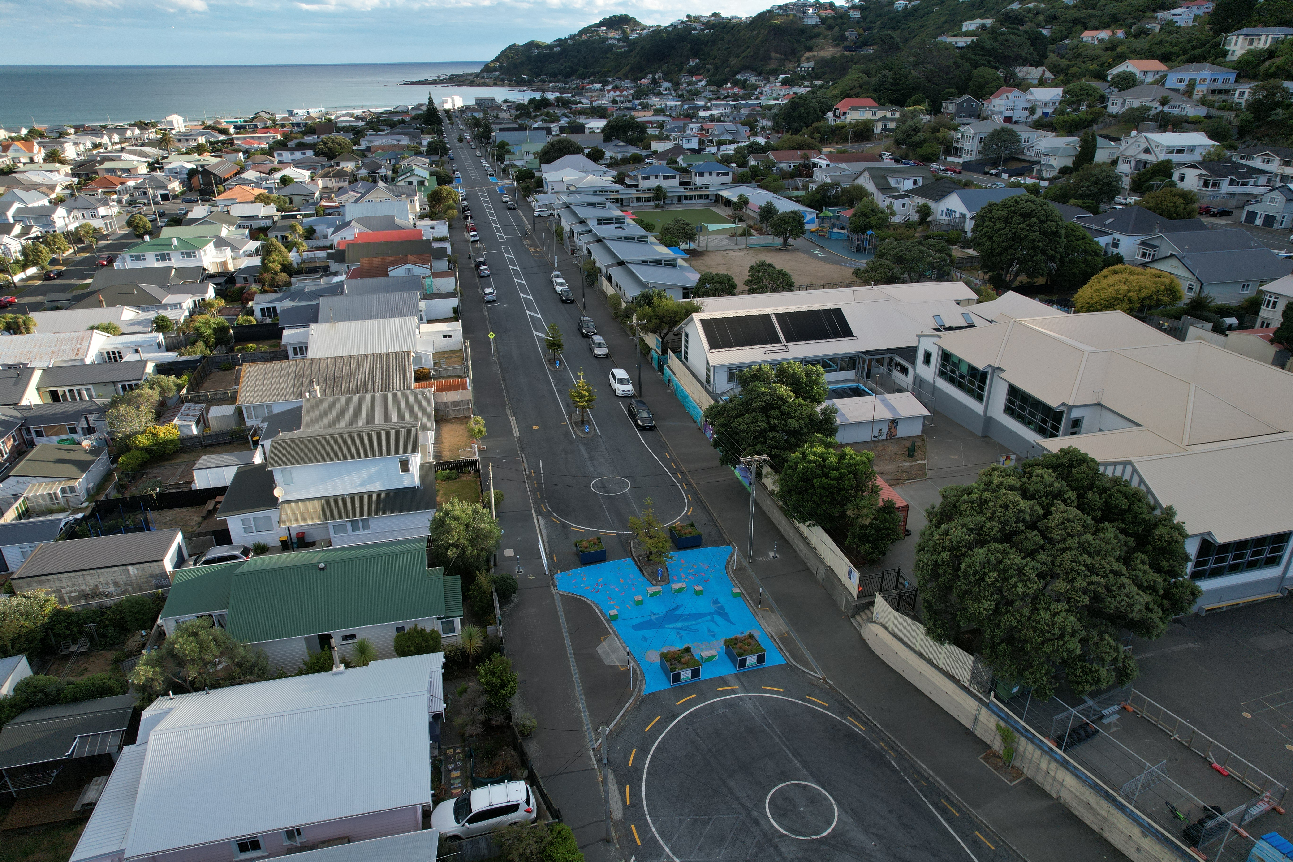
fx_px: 790
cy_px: 431
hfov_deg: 78.6
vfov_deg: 57.2
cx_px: 646
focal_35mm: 22
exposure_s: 1/800
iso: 110
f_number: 2.8
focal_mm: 8.38
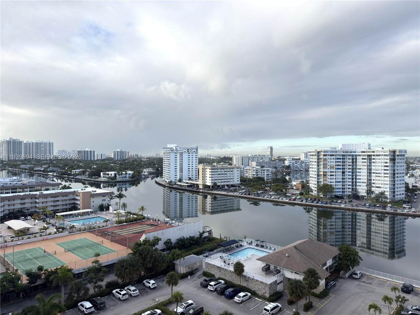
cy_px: 158
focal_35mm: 24
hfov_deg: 71.6
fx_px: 291
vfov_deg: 56.8
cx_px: 210
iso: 64
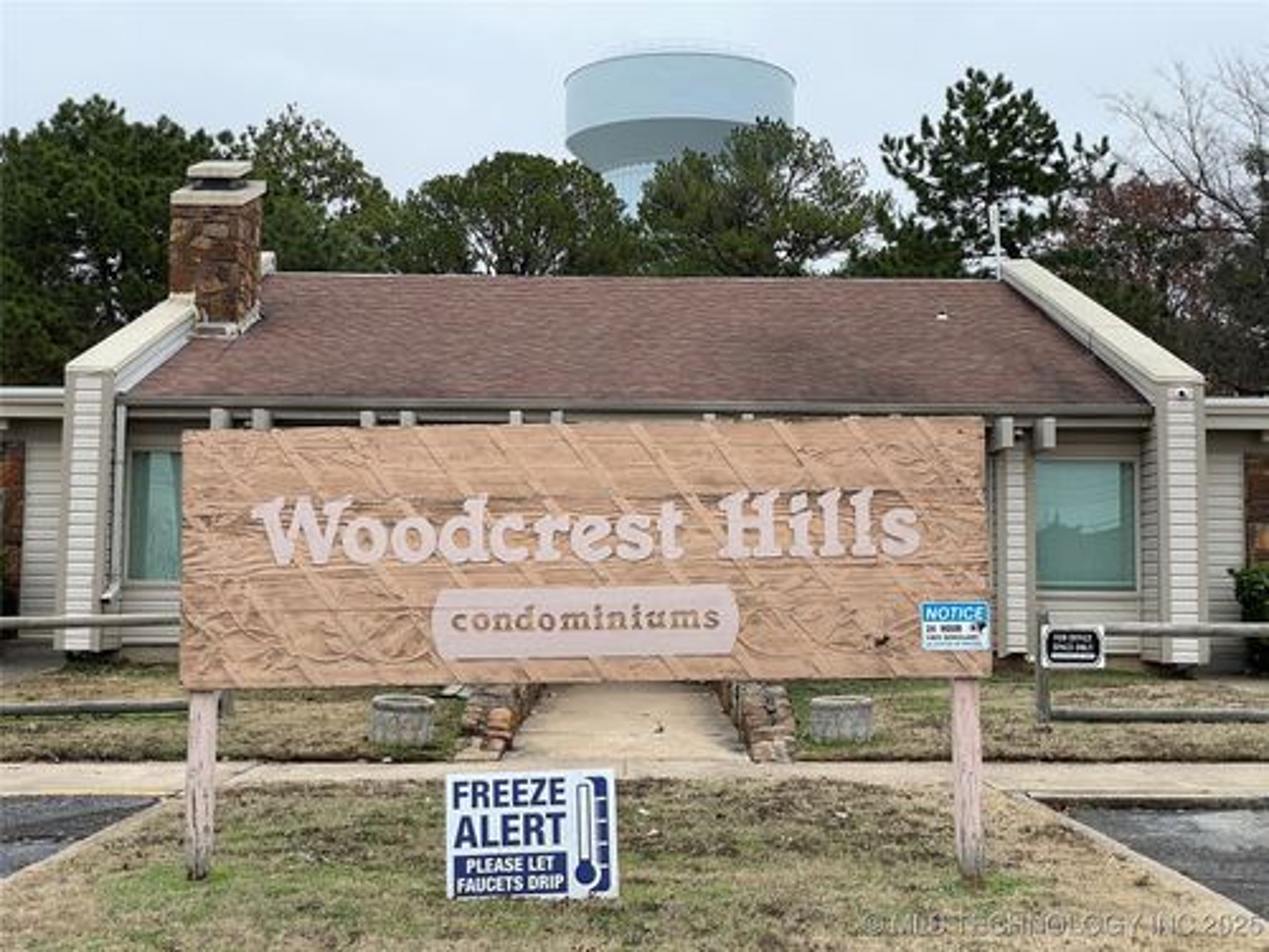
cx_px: 634
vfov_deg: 28.0
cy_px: 476
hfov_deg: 36.8
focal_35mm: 52
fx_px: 1906
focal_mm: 6
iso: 25
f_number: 2
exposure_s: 1/291
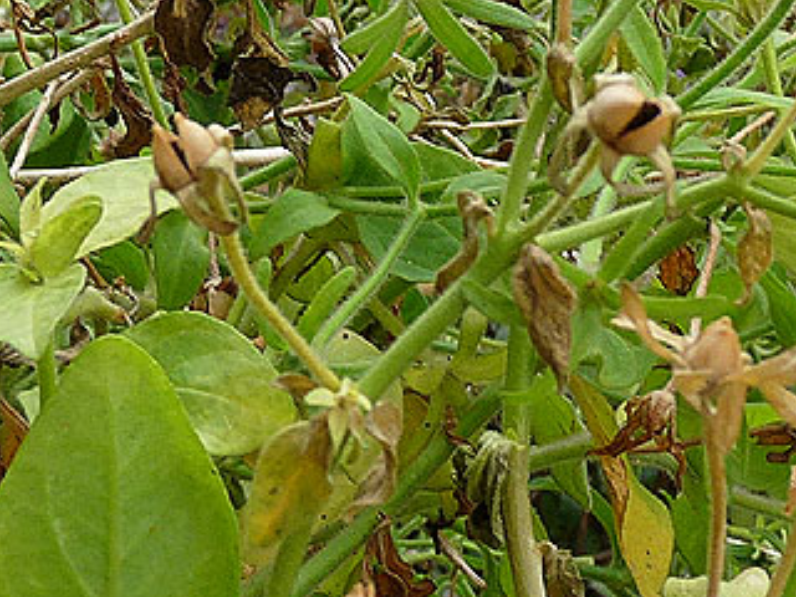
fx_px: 2208
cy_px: 37
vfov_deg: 15.2
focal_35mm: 96
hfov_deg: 20.4
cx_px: 547
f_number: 3.2
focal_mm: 4.8
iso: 100
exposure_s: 1/100
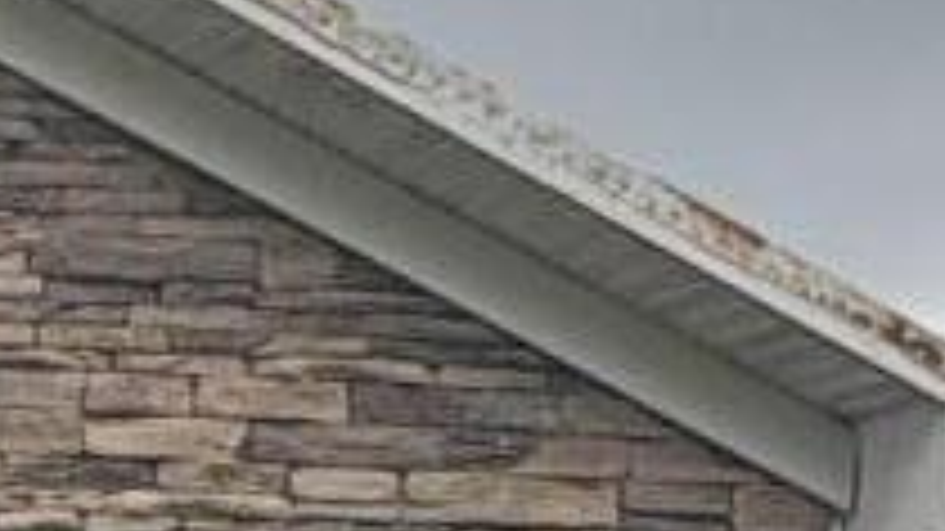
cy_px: 1552
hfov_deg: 13.9
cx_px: -500
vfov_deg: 7.4
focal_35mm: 145
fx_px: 3632
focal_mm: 2.22
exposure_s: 1/533
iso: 64
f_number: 2.2
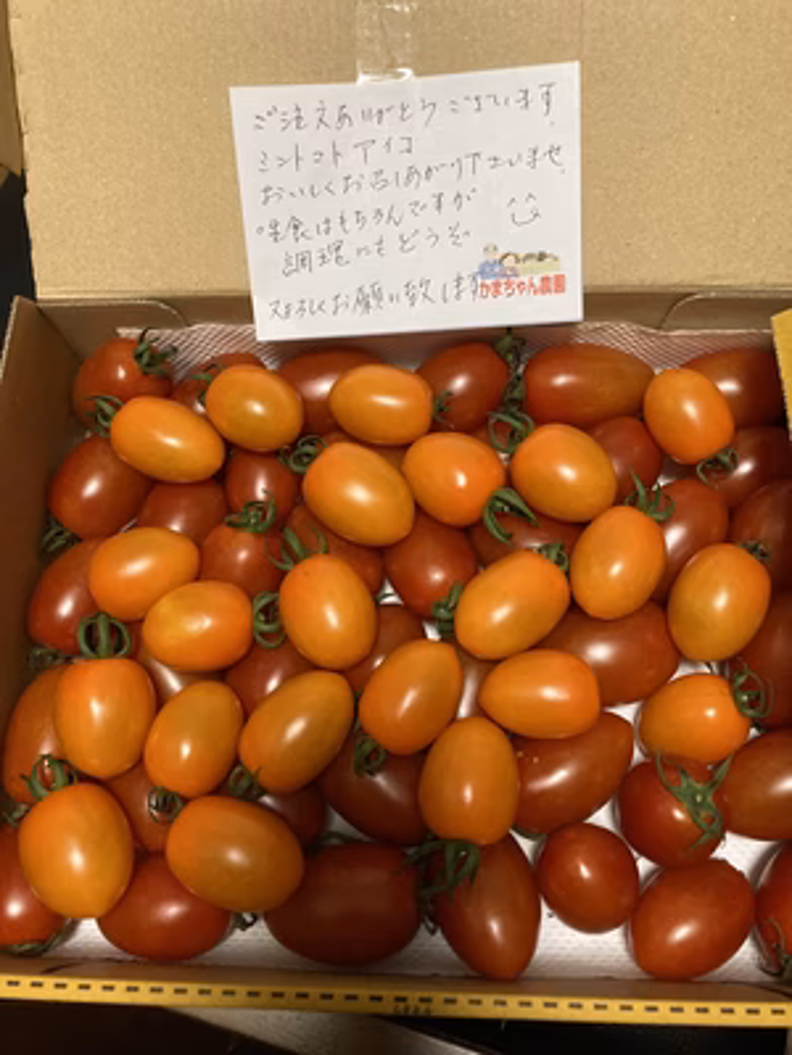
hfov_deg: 49.7
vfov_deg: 63.4
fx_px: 854
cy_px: 528
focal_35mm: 28
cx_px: 396
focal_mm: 3.99
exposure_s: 1/40
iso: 400
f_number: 1.8
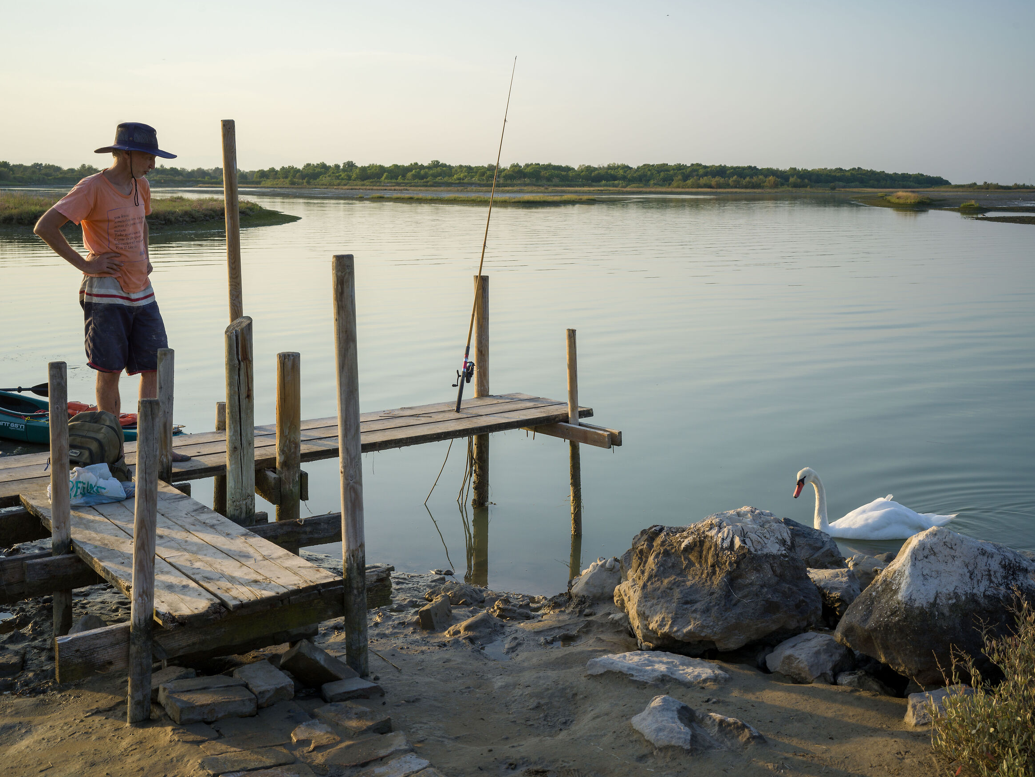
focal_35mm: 36
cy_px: 394
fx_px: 1076
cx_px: 508
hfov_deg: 51.3
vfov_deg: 39.7
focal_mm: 45
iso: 100
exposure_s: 1/90
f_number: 11
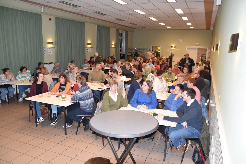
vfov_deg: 47.9
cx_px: 123
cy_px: 82
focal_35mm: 27
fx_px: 184
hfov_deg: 67.4
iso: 800
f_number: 4
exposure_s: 1/60
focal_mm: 18
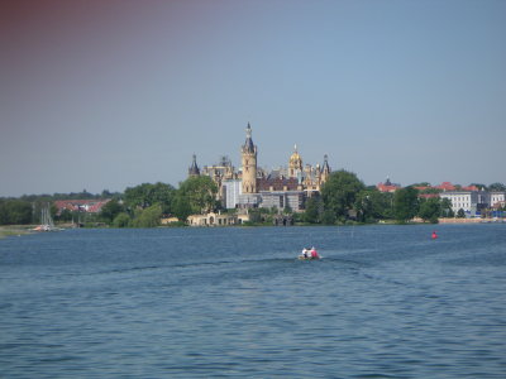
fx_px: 1593
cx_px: 253
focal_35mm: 109
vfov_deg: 13.6
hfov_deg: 18.0
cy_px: 190
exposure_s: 1/750
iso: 50
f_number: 3.6
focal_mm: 16.8
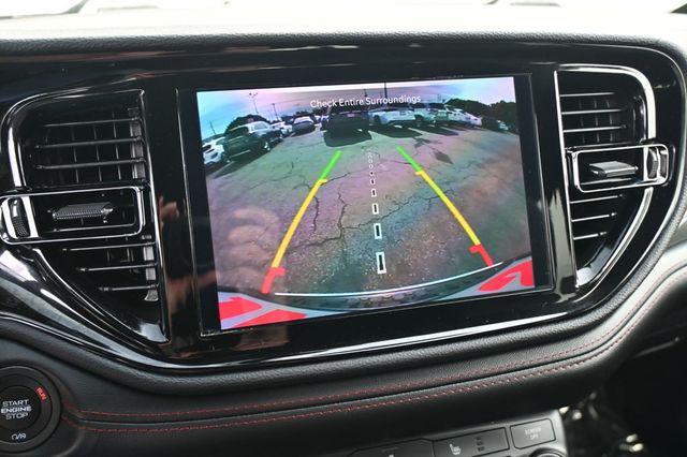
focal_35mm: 32
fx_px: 601
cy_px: 228
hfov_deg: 59.5
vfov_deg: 41.7
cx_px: 344
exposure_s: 1/125
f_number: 4
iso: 500
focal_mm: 21
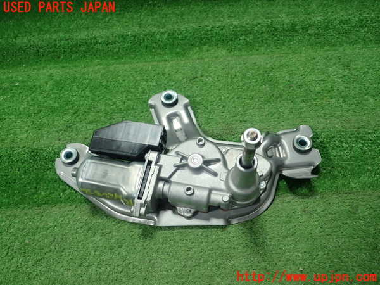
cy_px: 142
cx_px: 190
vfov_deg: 46.8
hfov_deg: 60.0
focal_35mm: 30
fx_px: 329
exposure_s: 1/125
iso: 250
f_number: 2.3
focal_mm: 5.5
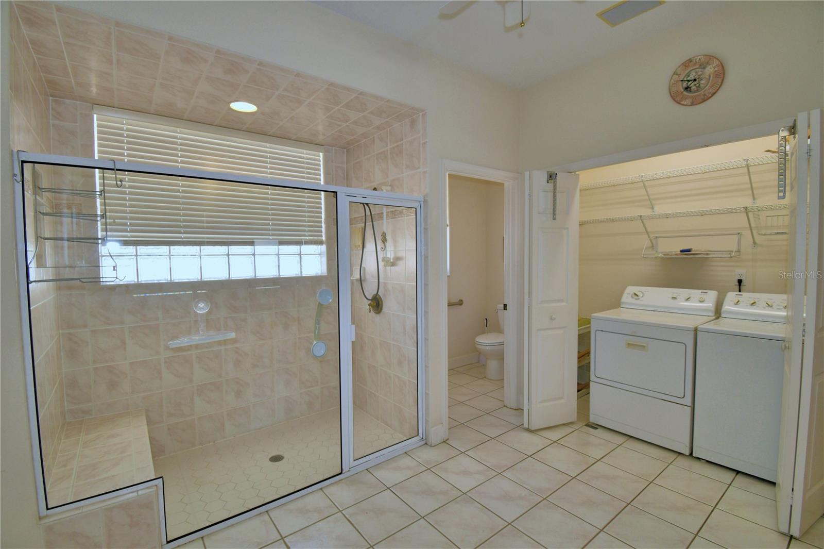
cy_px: 274
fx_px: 343
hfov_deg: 100.4
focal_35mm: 15
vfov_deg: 77.3
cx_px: 412
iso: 100
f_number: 4.5
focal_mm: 10
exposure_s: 1/125
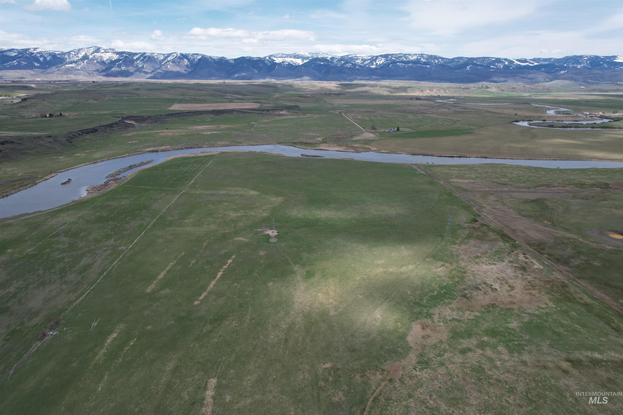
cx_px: 312
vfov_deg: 57.2
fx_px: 381
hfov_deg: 78.6
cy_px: 208
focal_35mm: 22
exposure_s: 1/2000
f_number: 2.8
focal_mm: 8.38
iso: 150
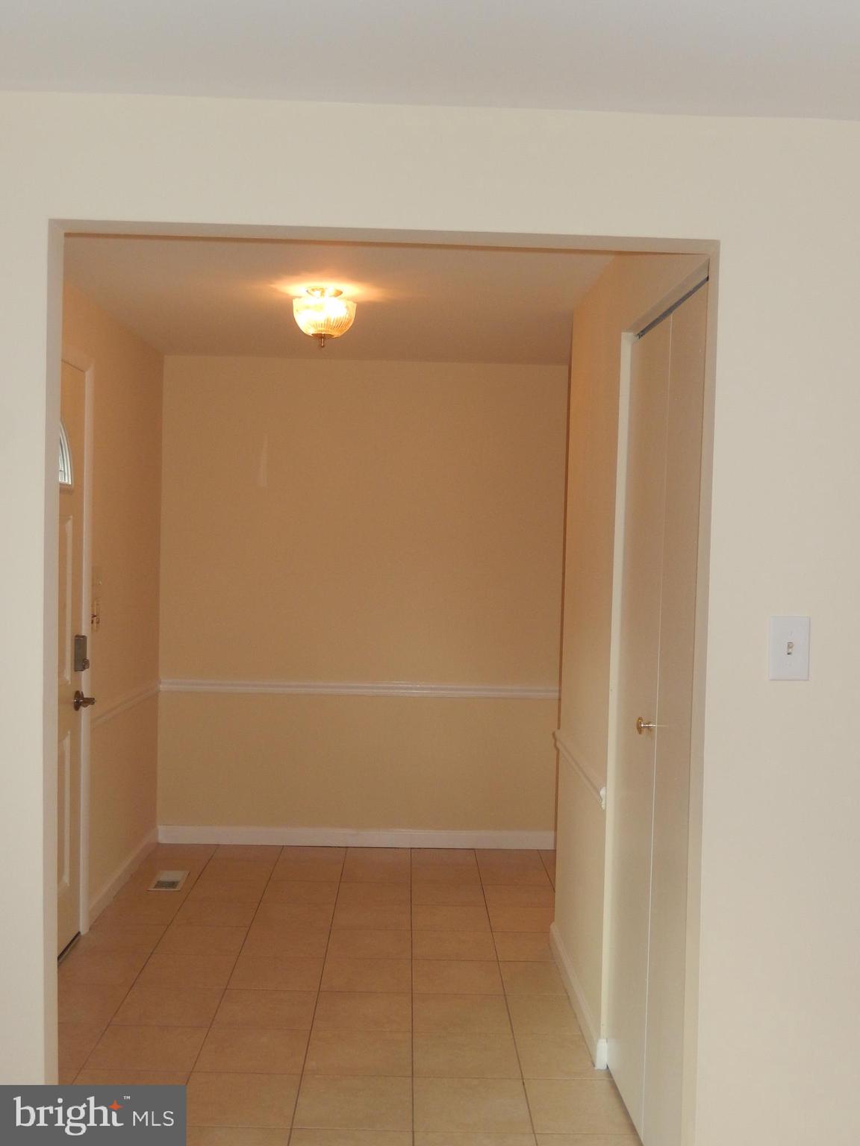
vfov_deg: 51.4
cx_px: 430
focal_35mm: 36
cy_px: 573
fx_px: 1193
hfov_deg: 39.7
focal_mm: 6.5
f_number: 4
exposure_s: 1/30
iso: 200
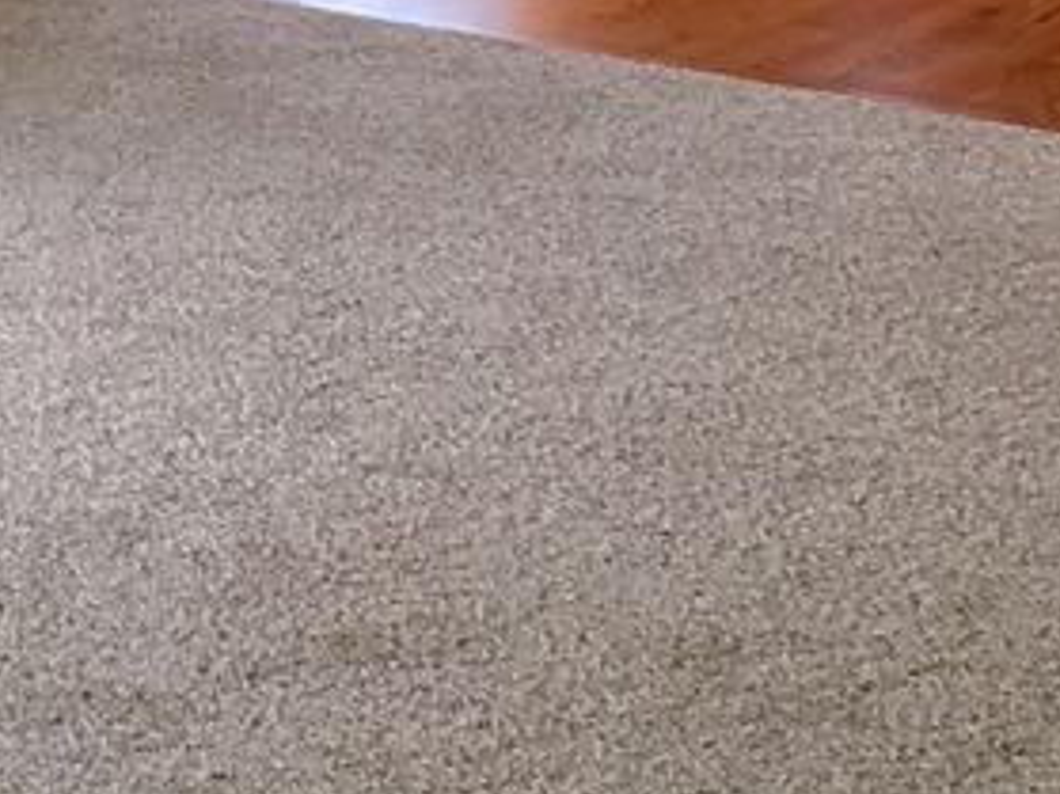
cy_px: -312
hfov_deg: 9.1
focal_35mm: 213
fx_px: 6520
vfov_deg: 6.9
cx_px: -429
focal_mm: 4.15
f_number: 2.2
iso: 25
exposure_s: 1/161
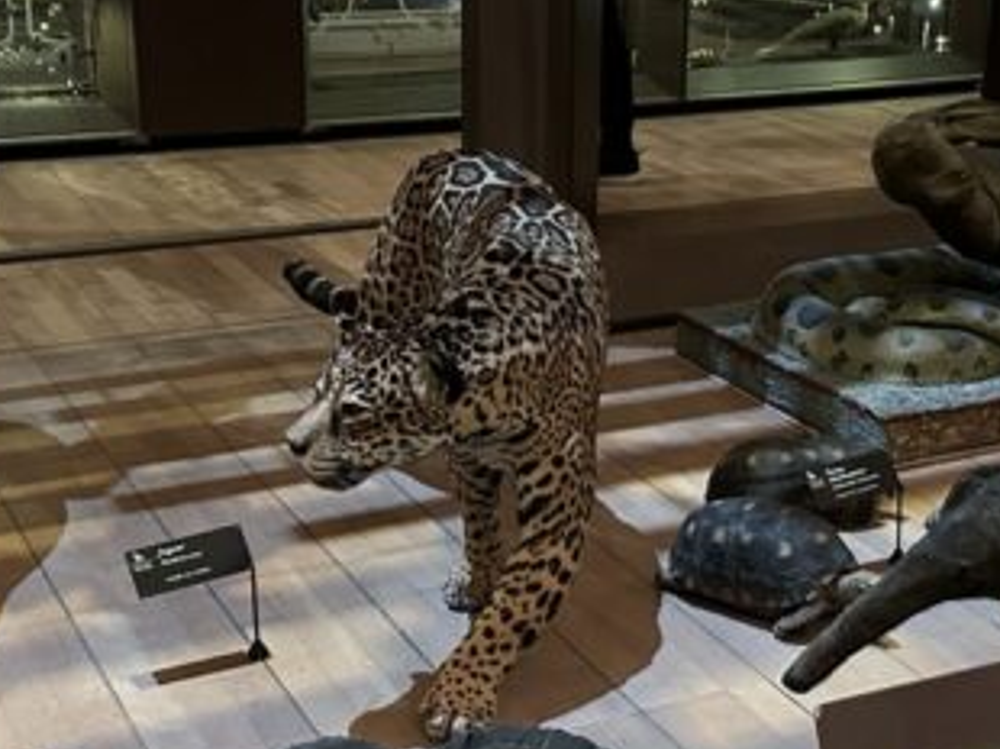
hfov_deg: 31.1
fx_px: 1790
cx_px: 626
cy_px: 368
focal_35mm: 62
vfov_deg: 23.6
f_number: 1.78
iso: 1000
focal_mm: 6.86
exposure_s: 1/32
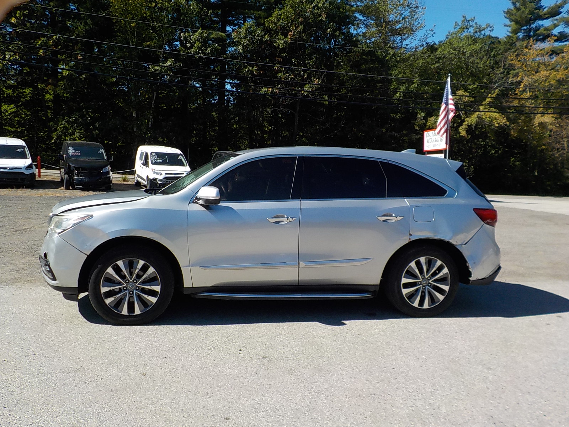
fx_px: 493
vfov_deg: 46.8
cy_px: 214
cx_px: 284
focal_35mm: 30
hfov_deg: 60.0
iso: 125
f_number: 3.3
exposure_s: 1/1250
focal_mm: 4.1
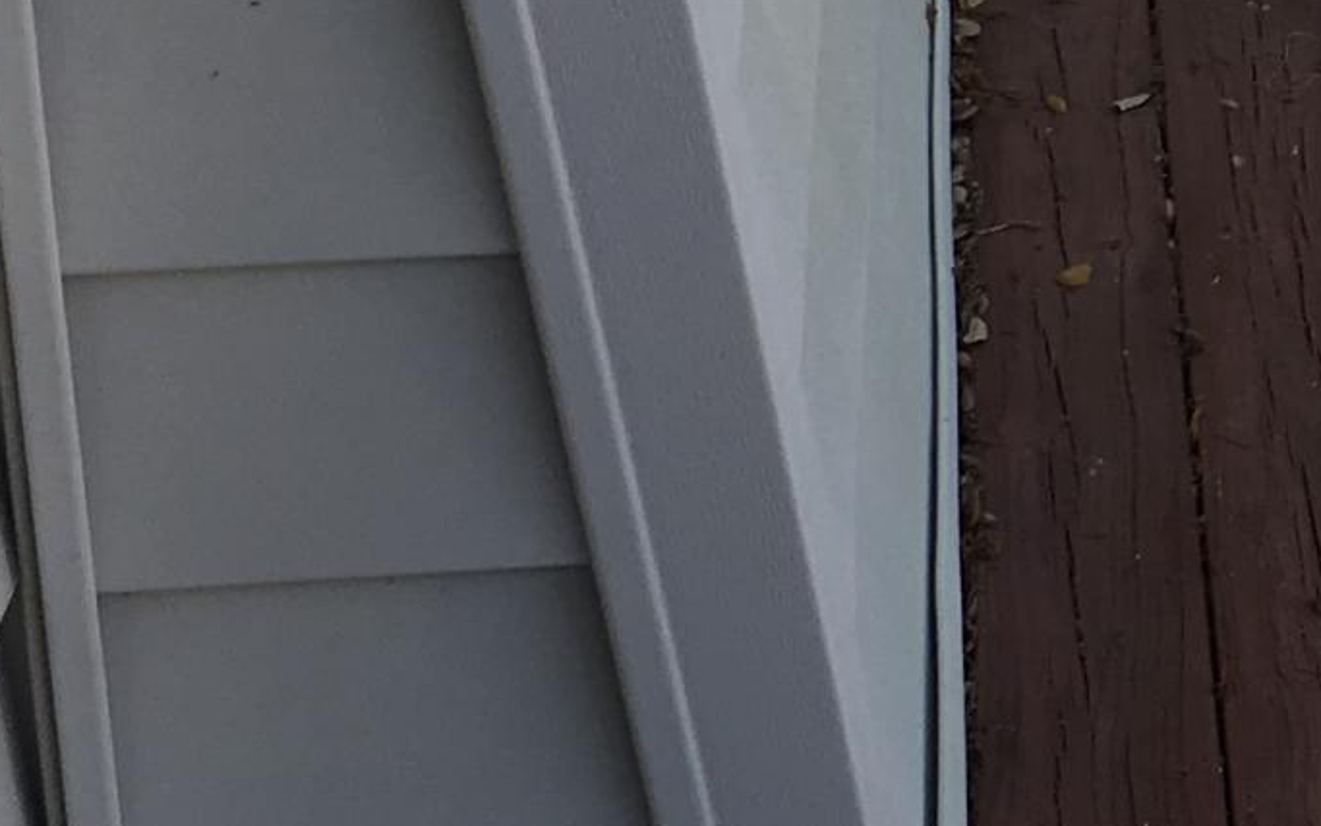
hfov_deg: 14.0
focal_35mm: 135
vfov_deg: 9.6
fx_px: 4861
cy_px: -172
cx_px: 2255
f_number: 2.2
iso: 25
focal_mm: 4.15
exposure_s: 1/201
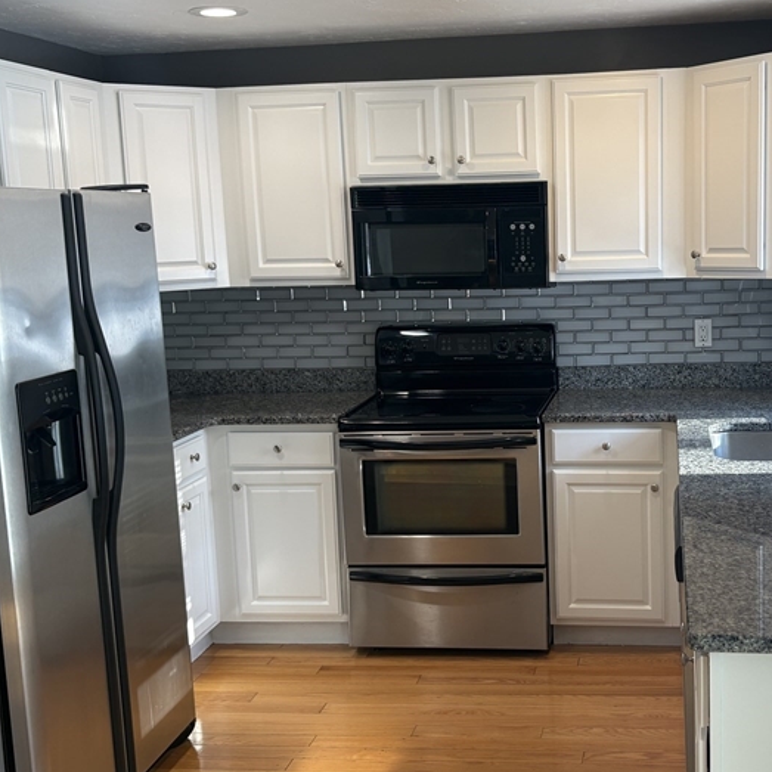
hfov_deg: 37.0
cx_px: 536
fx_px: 1135
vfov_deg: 37.6
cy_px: 387
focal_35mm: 45
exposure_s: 1/113
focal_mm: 5.96
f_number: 1.6
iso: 64
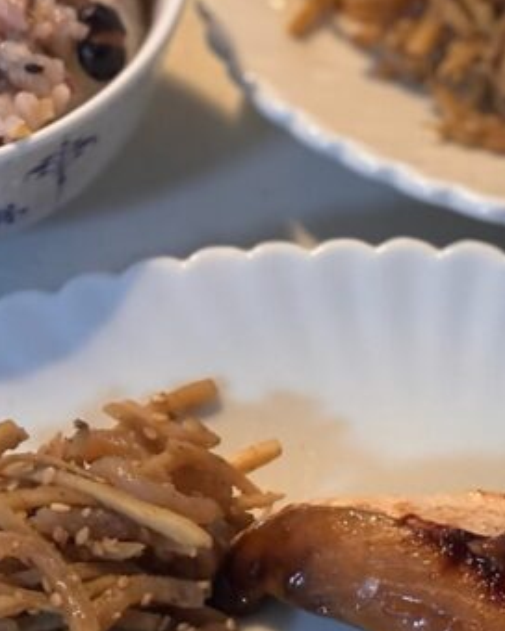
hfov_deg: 9.9
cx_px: 661
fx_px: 2858
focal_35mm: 153
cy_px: 202
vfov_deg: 12.6
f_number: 1.6
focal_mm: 5.96
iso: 200
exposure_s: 1/40
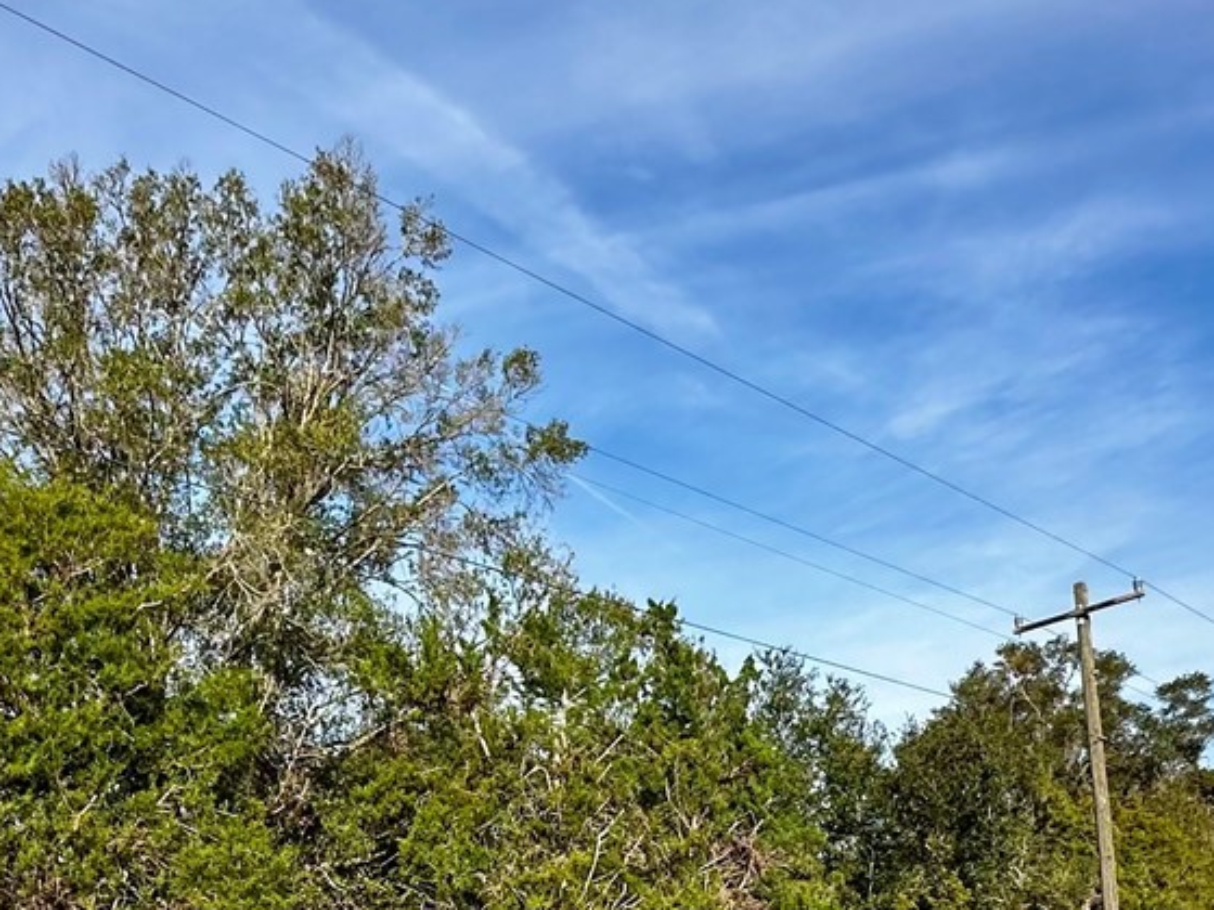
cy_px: 878
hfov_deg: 46.2
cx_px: 429
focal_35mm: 40
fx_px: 1403
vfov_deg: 33.4
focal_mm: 2.22
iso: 40
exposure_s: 1/972
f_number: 2.2
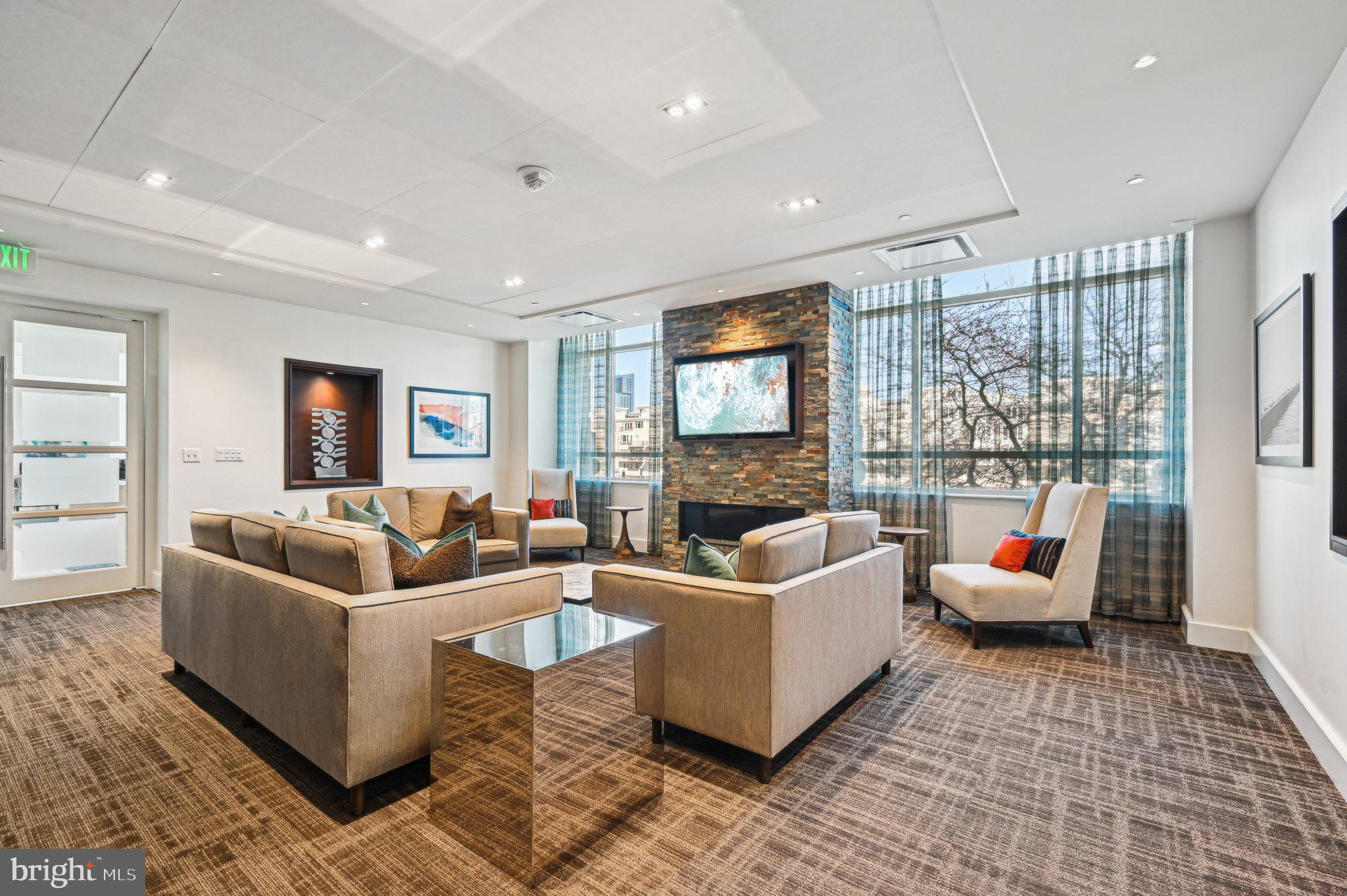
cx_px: 674
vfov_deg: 73.7
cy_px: 448
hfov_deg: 96.8
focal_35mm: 16
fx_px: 598
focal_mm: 16
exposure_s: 1/15
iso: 100
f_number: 8
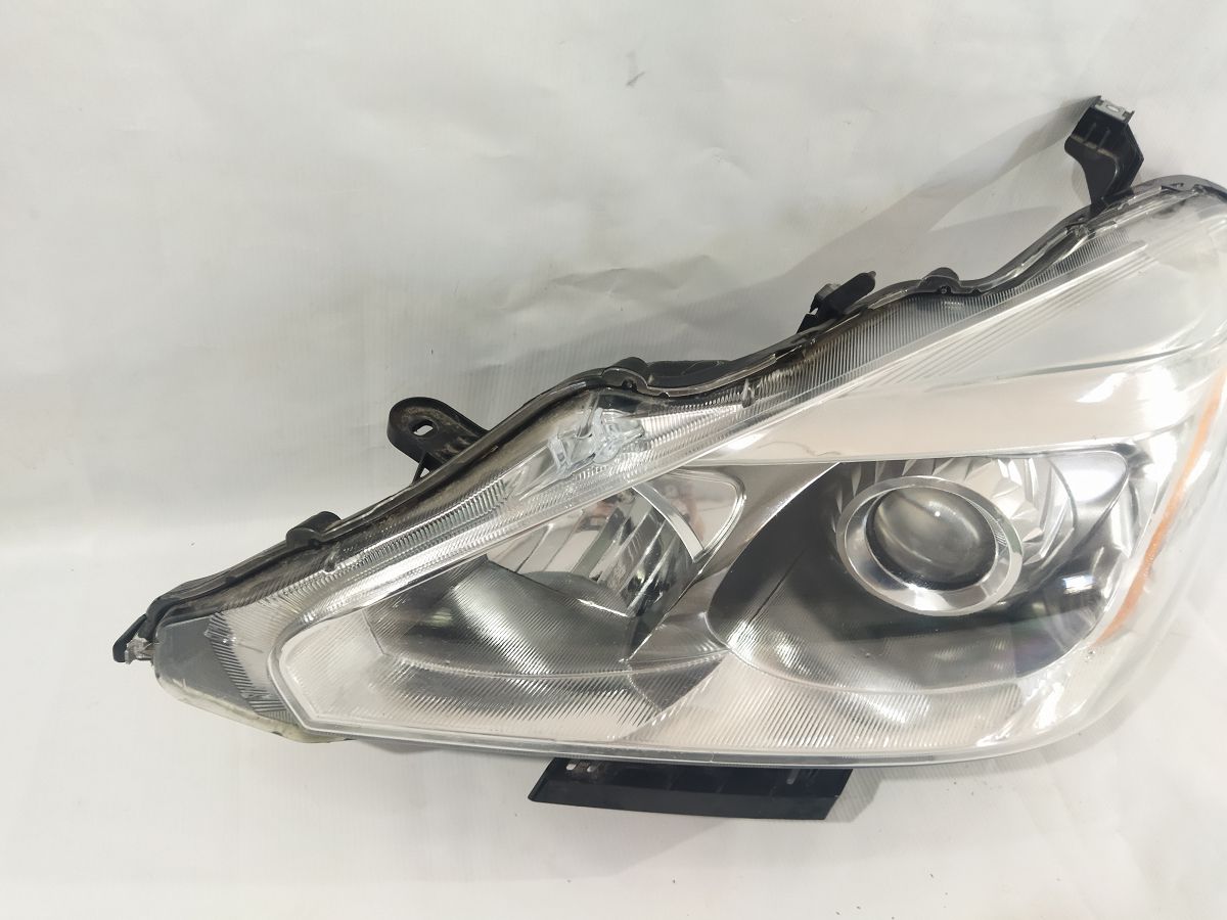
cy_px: 460
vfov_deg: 51.4
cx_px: 614
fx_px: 957
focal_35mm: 27
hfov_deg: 65.3
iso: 233
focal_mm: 4.71
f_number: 1.79
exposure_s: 1/50
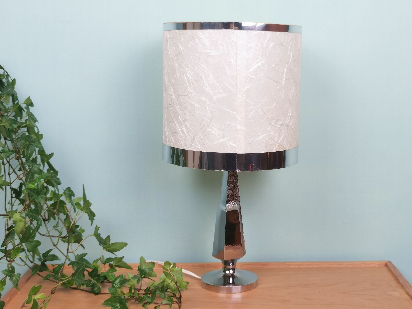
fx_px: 667
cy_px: 154
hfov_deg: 34.3
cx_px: 206
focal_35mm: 56
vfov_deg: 26.1
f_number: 1.8
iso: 64
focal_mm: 5.58
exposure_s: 1/100
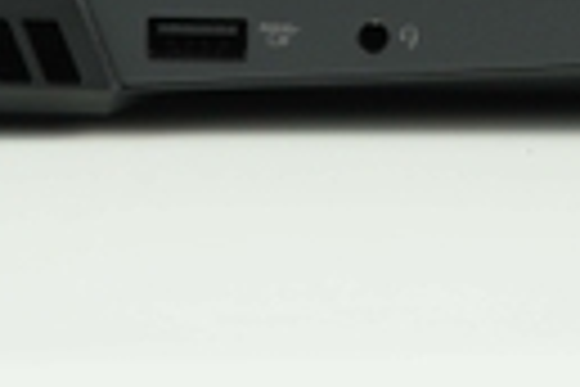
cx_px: 229
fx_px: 3158
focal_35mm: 196
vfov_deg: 6.8
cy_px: -364
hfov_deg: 10.5
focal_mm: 28
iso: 100
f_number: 4
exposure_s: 1/40
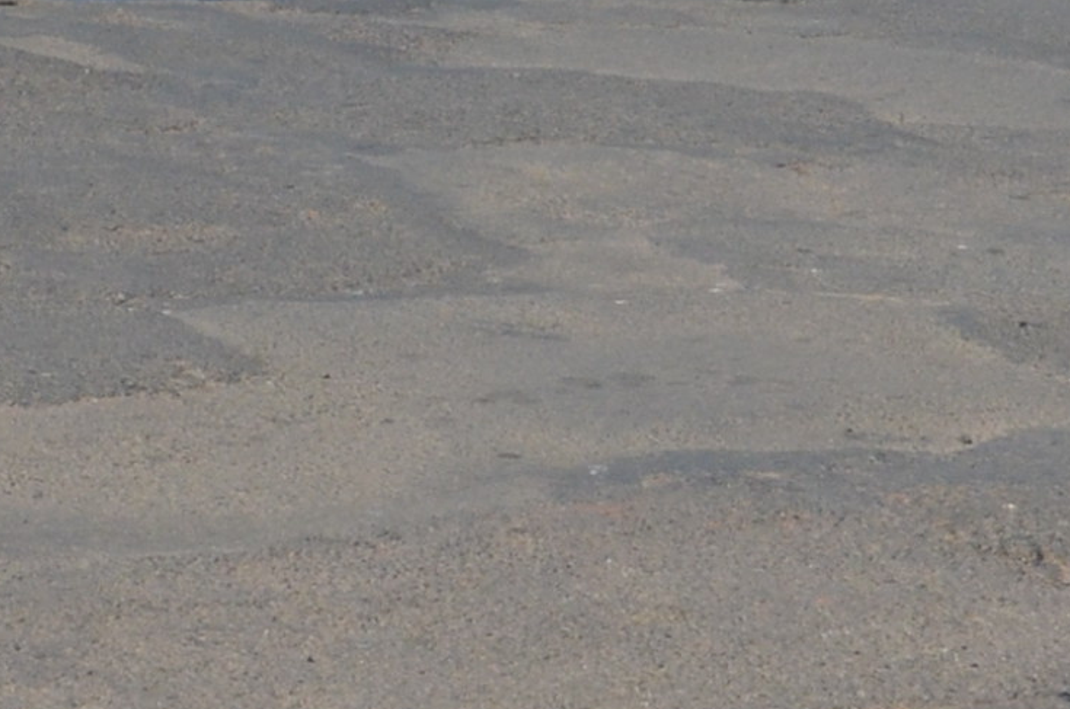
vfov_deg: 7.5
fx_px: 5369
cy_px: 568
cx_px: 553
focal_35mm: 181
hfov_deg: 11.4
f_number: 13
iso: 800
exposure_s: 1/640
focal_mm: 24
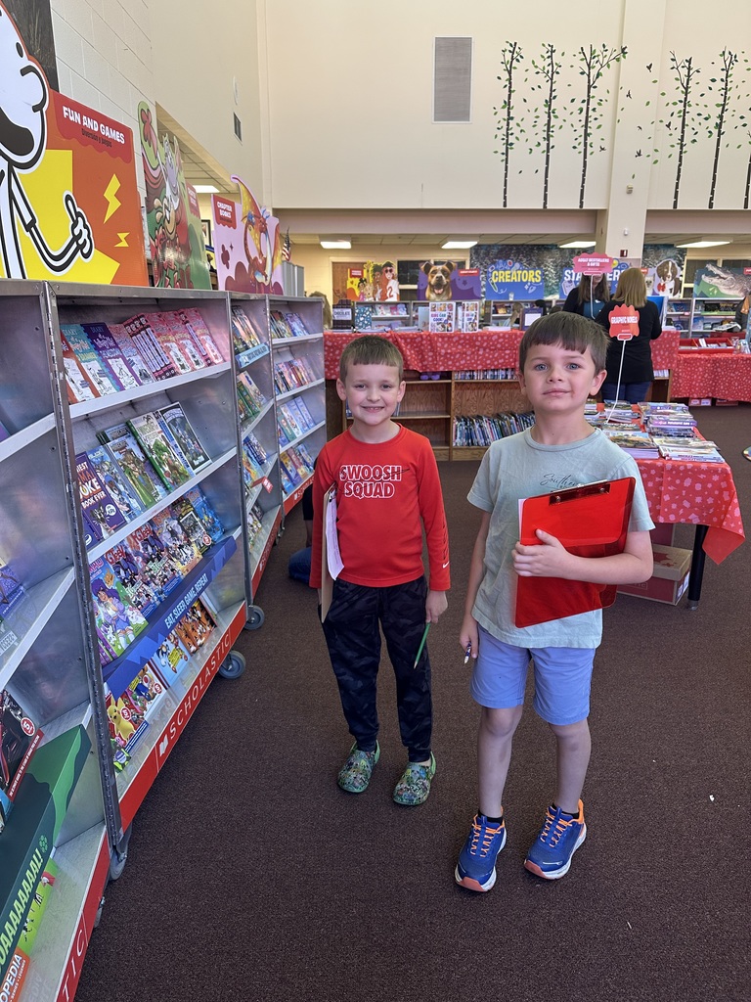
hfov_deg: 56.8
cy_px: 501
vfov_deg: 71.6
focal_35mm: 24
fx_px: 694
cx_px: 376
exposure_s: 1/60
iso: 160
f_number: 1.78
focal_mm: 6.86
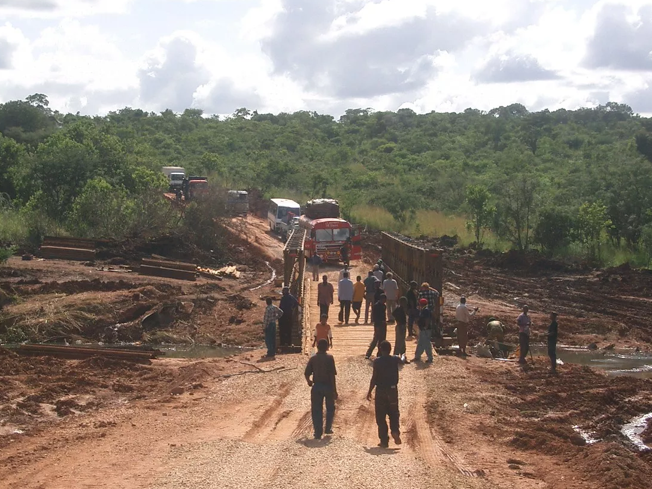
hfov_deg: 22.5
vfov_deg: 17.0
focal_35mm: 87
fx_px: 1639
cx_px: 292
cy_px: 263
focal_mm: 12.2
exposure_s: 1/320
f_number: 6.2
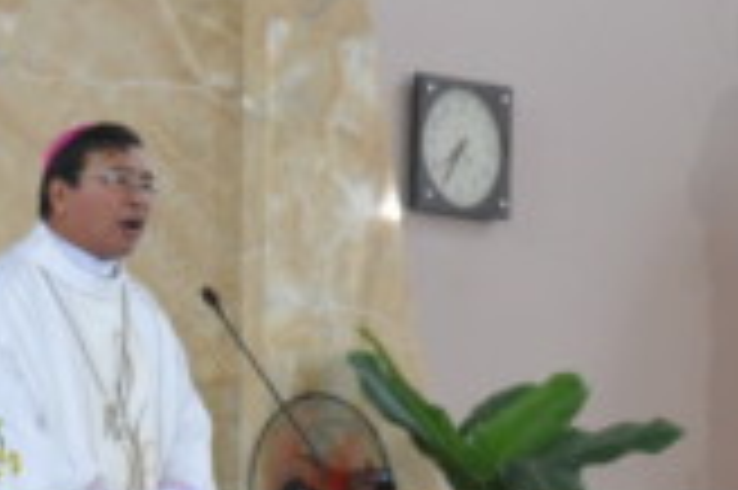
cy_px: 656
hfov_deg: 10.0
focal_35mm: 204
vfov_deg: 6.7
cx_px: -22
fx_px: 4178
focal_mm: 30
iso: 1000
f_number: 6.3
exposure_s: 1/80
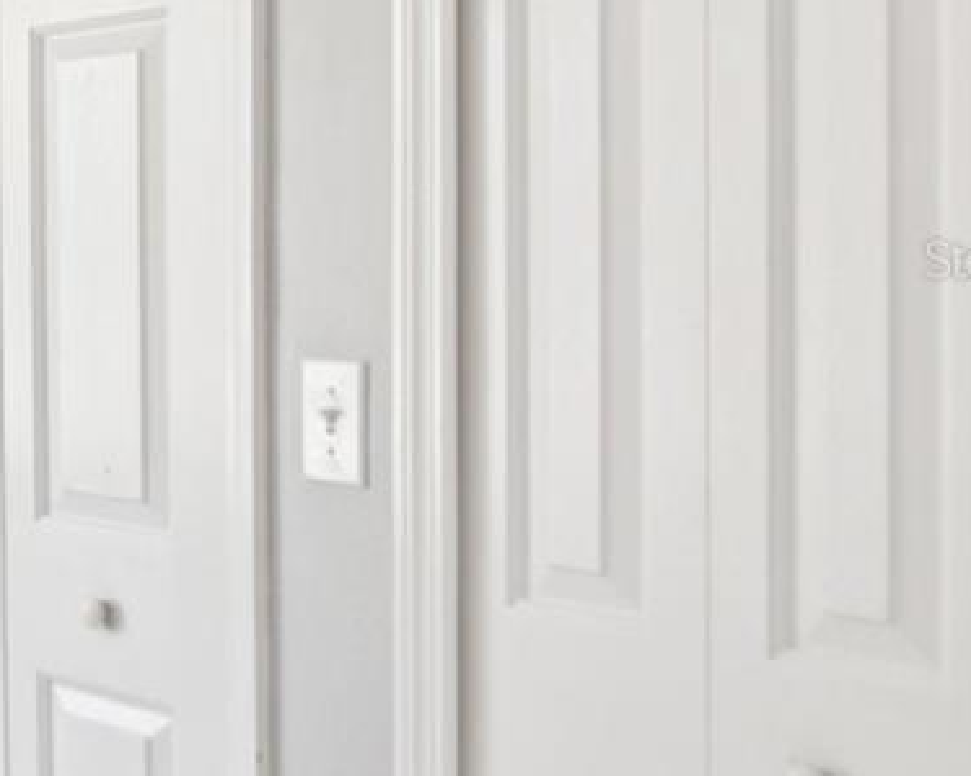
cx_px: -917
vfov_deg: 23.7
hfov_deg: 19.3
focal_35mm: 64
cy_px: 259
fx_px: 1839
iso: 400
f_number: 8
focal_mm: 16
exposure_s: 1/125
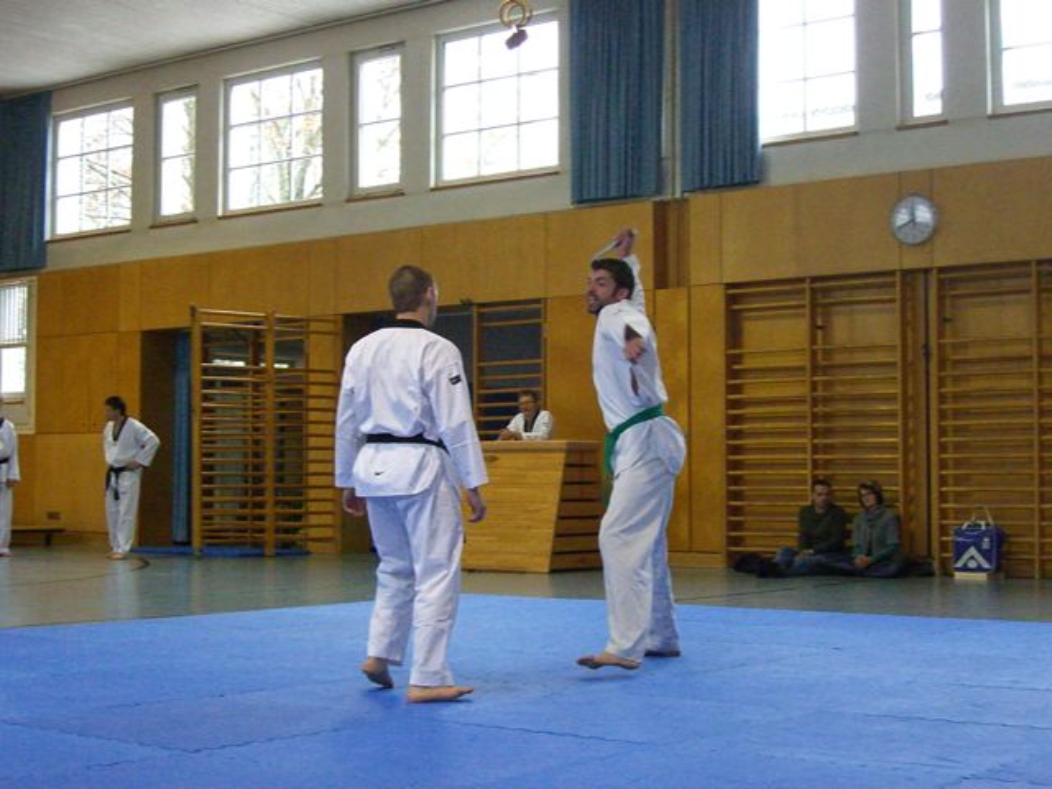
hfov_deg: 33.8
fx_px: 1732
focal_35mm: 57
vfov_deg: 25.7
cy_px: 394
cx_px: 526
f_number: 3.6
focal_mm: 11.8
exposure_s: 1/125
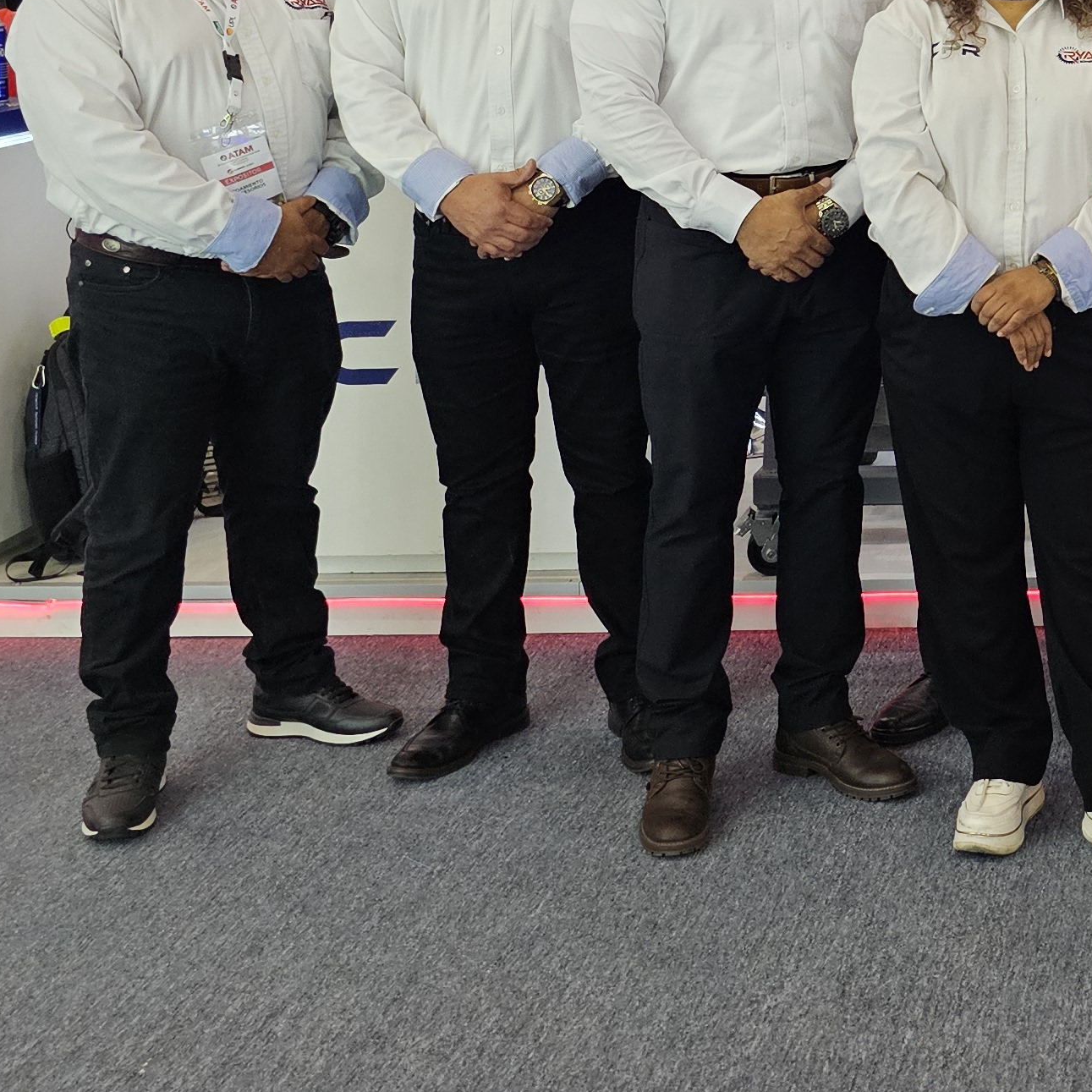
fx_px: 2248
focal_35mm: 63
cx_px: 1317
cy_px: 3
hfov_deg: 24.6
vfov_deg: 25.9
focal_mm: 6.3
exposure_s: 1/120
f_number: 1.7
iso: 320
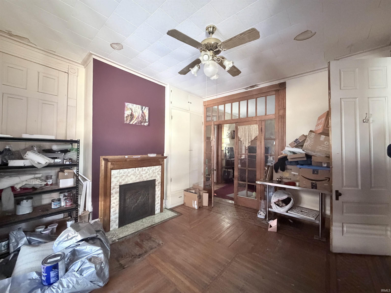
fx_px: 158
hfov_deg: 102.1
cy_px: 146
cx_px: 196
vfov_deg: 85.7
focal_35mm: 14
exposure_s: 1/60
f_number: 2.2
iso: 1250
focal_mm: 2.22
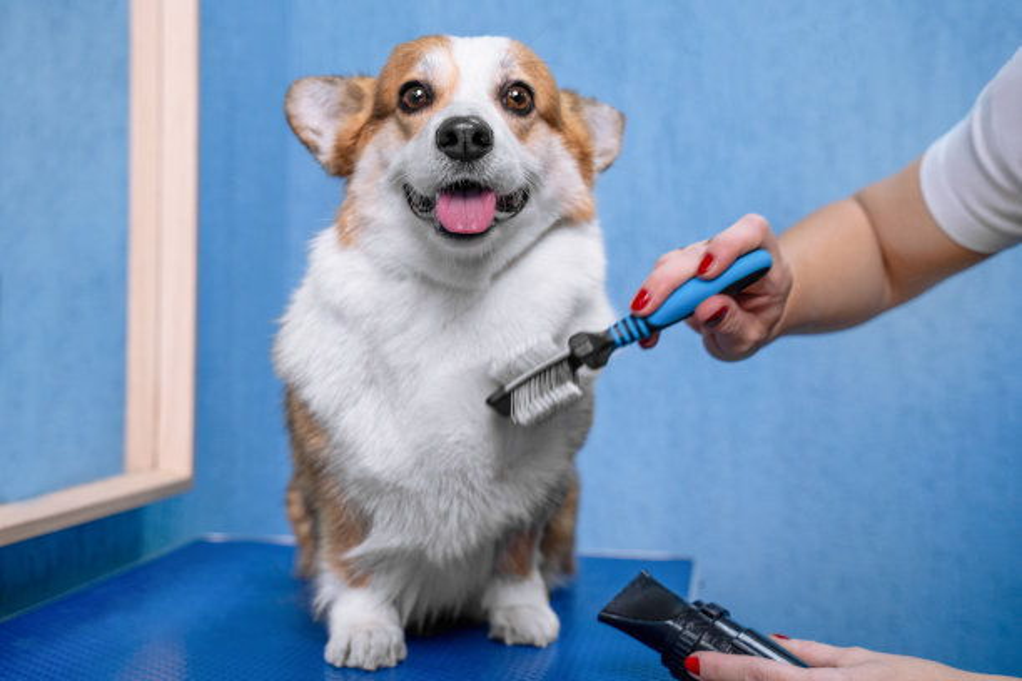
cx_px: 511
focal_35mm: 55
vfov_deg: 24.6
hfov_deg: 36.2
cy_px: 340
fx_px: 1561
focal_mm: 55
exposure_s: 1/320
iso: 800
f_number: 4.5
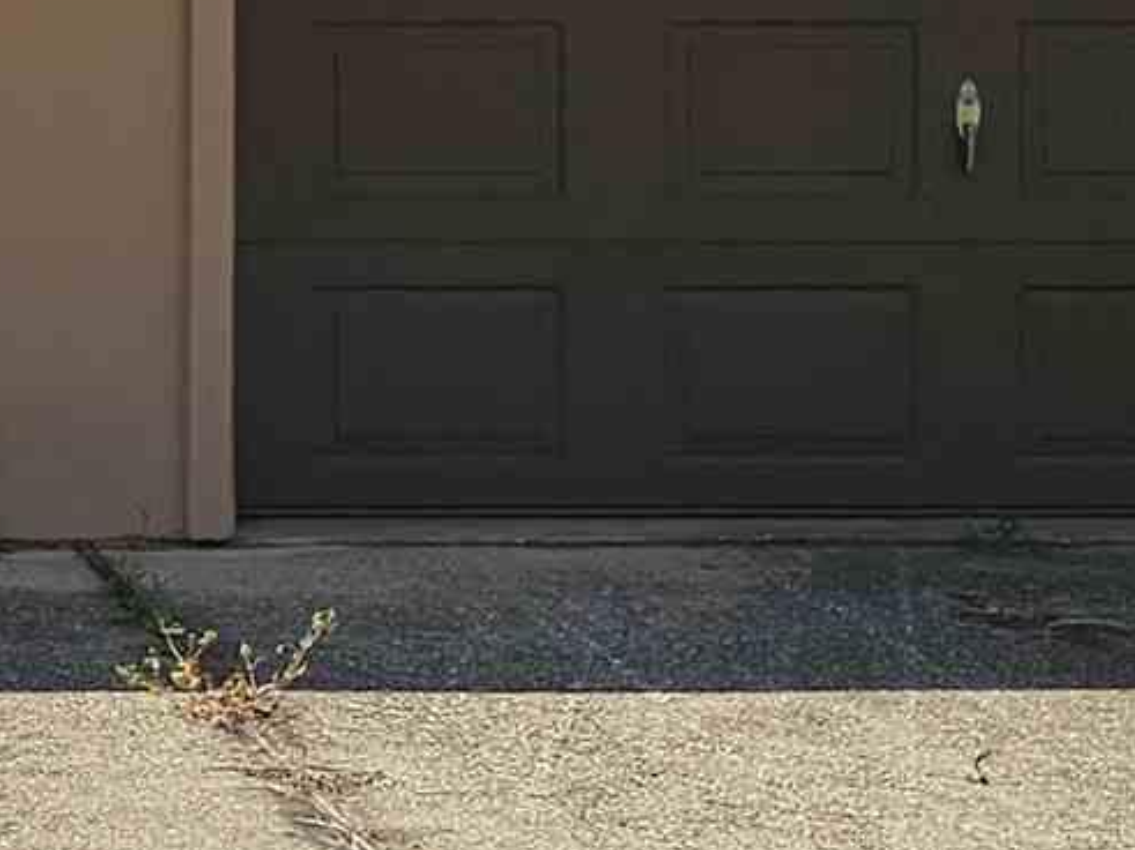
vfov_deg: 10.2
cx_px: -520
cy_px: -2
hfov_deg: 13.0
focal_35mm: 144
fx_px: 4720
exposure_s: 1/713
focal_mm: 6.3
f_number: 1.7
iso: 10
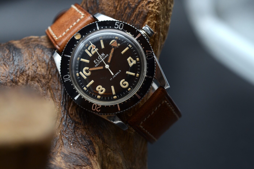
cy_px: 84
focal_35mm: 90
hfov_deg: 22.7
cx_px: 127
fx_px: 634
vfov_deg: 15.1
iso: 500
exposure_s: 1/40
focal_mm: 60
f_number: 6.3
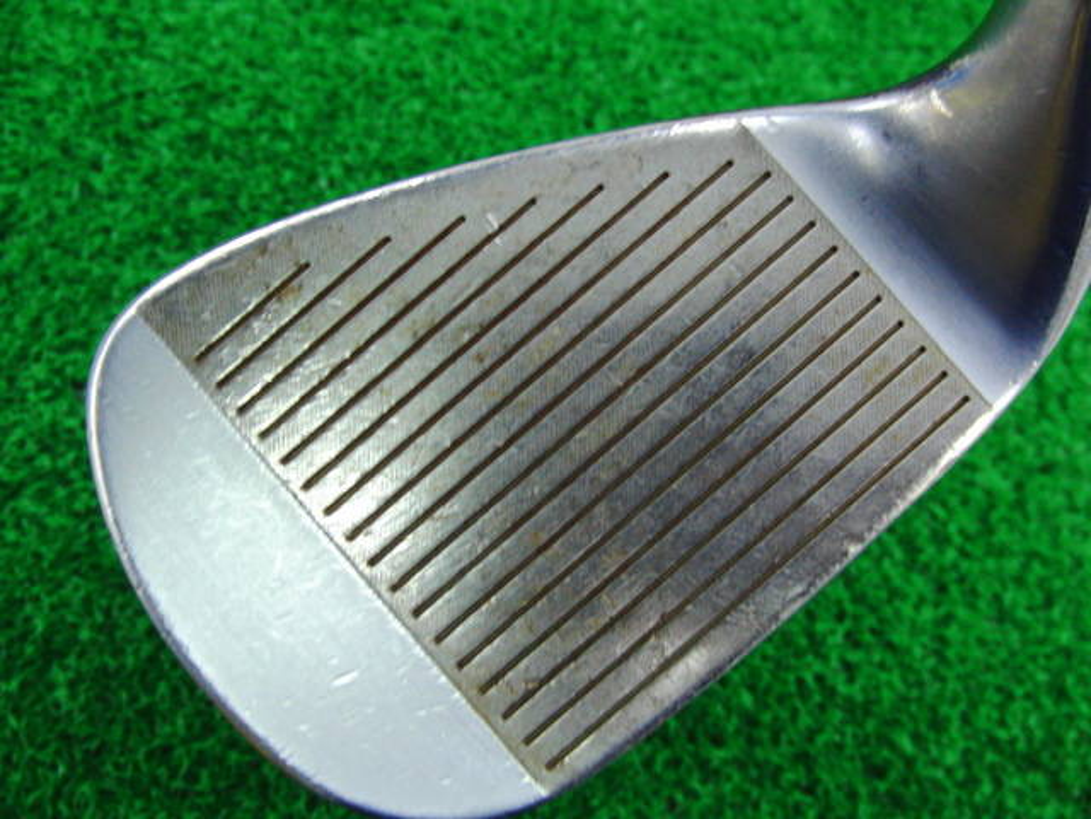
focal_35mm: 37
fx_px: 1166
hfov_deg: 50.1
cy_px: 410
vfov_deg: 38.7
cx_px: 546
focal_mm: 6.42
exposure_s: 1/30
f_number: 3.6
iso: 400
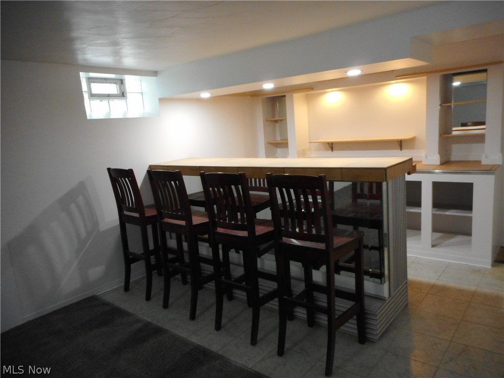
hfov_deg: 69.4
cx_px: 252
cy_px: 189
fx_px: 364
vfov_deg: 54.9
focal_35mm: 25
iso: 400
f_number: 3.7
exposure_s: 1/25
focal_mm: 4.5
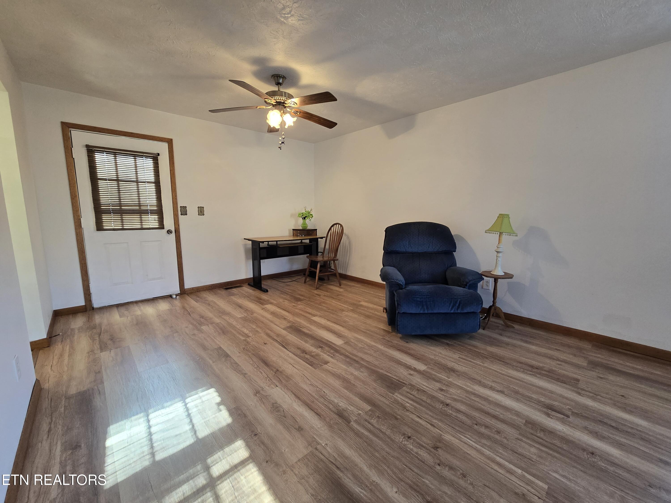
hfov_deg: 106.2
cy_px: 252
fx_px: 252
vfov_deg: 89.9
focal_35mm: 13
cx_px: 336
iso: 160
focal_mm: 2.2
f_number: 2.2
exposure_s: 1/60
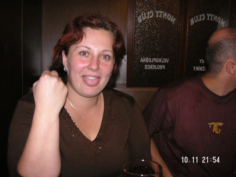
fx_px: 252
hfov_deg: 50.1
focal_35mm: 37
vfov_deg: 38.7
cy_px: 88
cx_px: 118
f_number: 2.8
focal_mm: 6.1
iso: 160
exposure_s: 1/45
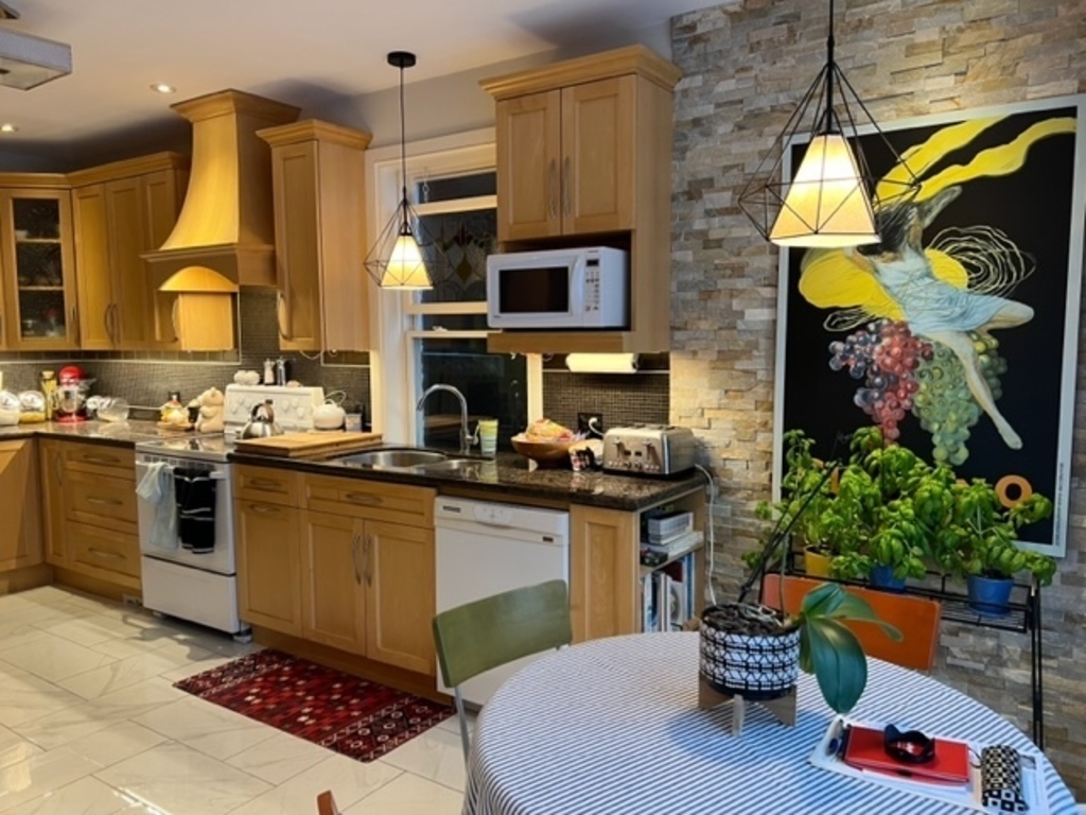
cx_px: 543
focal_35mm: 26
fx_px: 816
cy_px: 408
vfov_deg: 53.1
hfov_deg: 67.3
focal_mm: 5.7
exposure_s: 1/60
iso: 160
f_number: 1.5
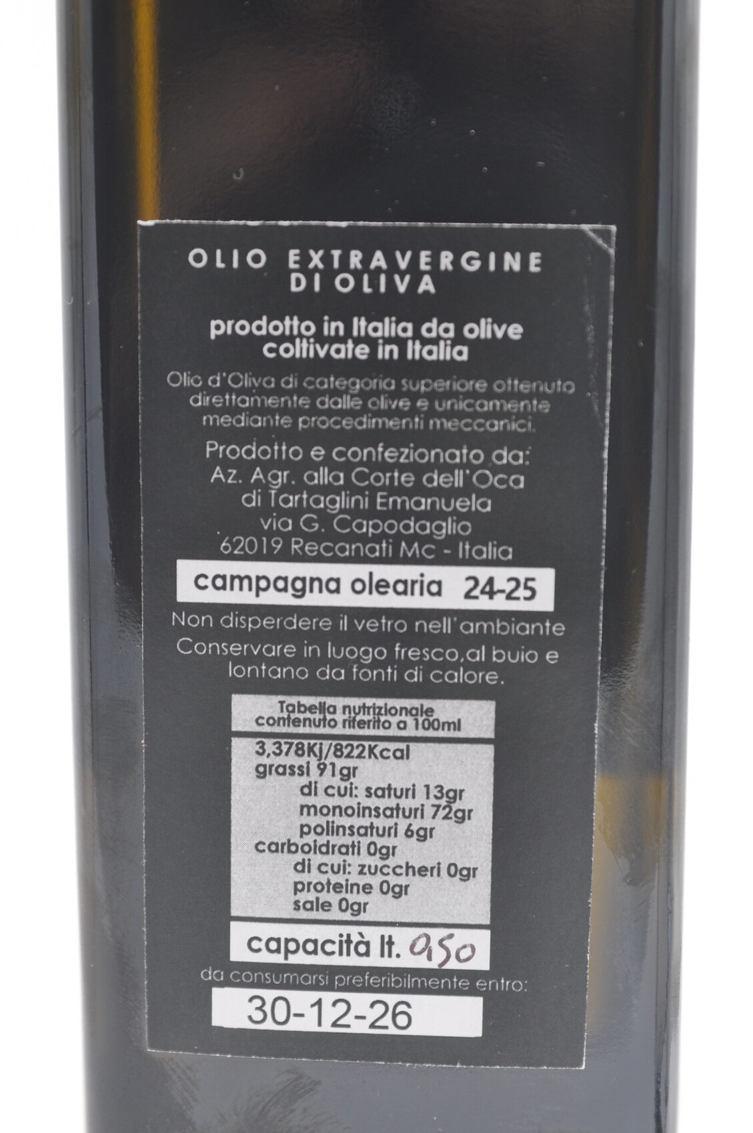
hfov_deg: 25.7
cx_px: 376
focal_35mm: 52
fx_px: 1651
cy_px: 566
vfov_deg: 37.9
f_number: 5.6
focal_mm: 35
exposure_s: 1/125
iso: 360
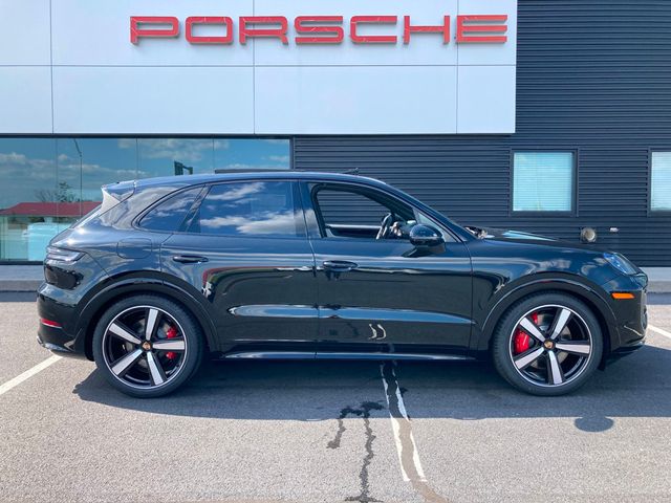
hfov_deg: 63.4
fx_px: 543
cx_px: 336
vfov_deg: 49.7
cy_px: 252
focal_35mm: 28
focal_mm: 3.99
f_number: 1.8
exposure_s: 1/527
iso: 20
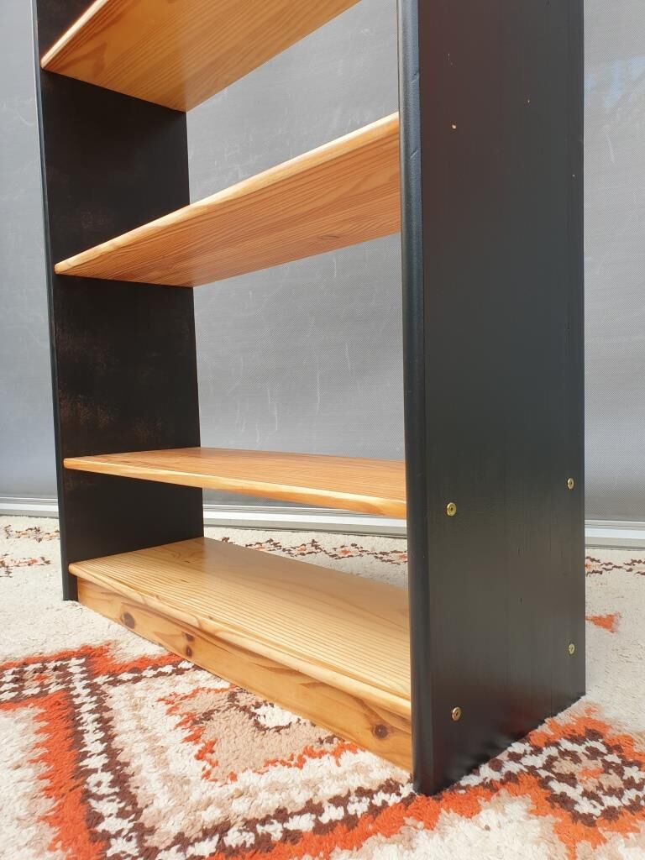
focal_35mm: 26
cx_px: 322
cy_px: 430
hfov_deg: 53.1
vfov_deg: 67.3
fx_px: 646
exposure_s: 1/118
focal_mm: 4.3
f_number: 2.4
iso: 50
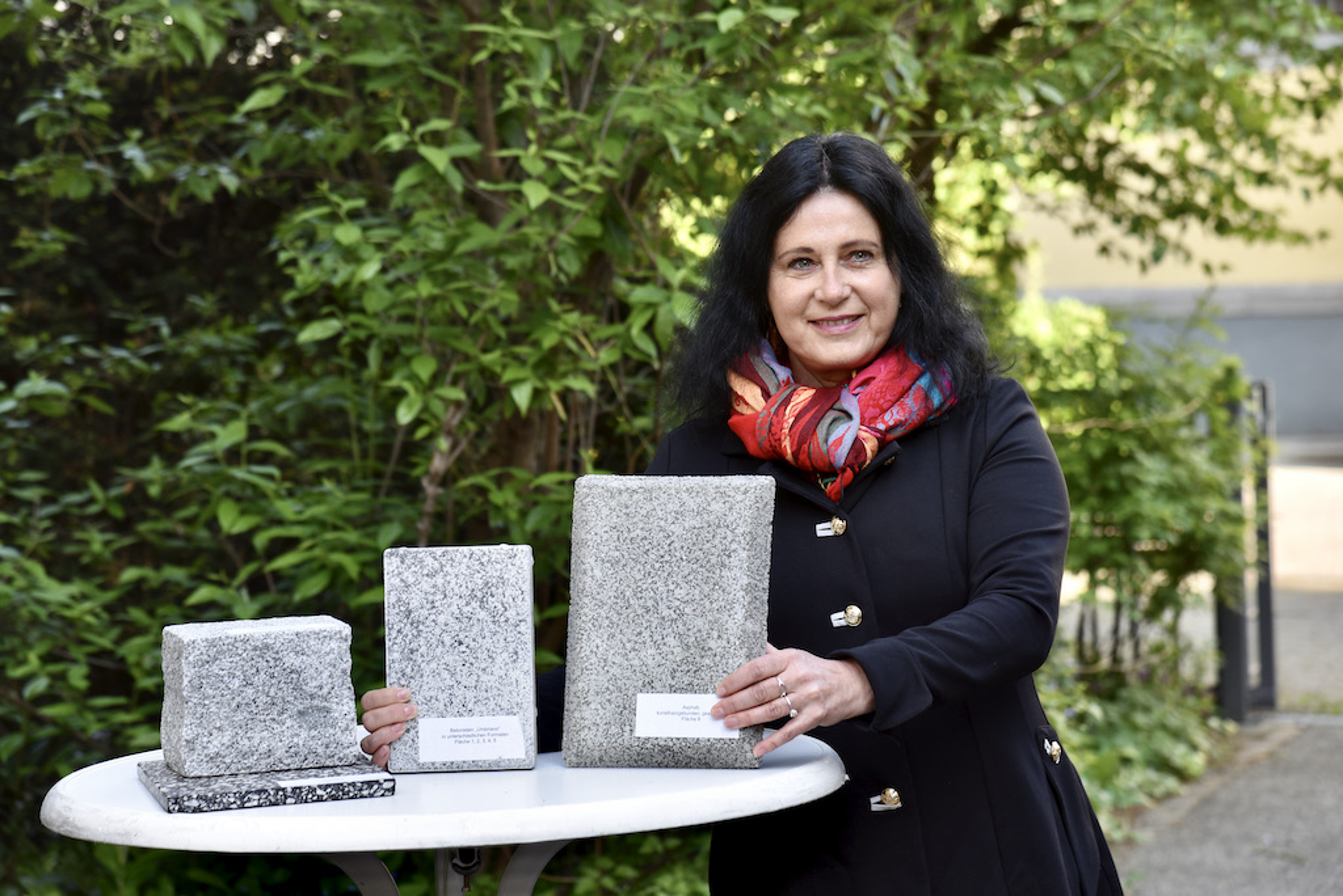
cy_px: 448
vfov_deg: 12.5
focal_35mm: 110
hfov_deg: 18.6
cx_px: 672
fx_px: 4106
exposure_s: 1/160
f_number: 6.3
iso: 400
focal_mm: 110
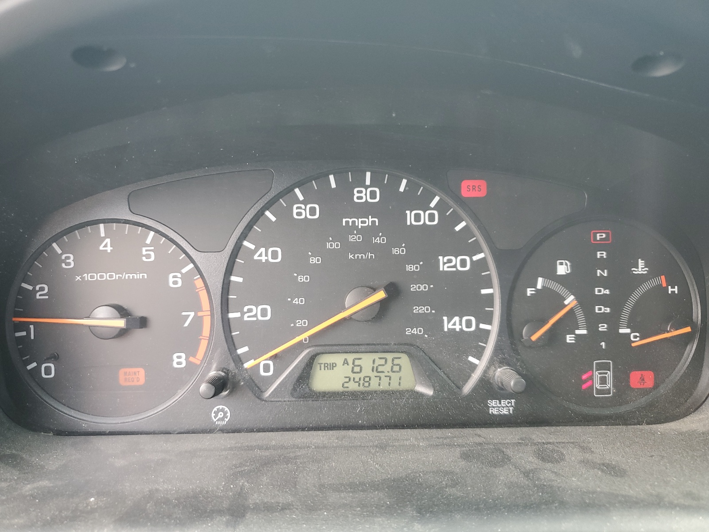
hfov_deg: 67.3
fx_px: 533
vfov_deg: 53.1
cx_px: 354
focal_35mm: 26
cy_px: 266
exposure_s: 1/60.2
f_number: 1.5
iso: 63
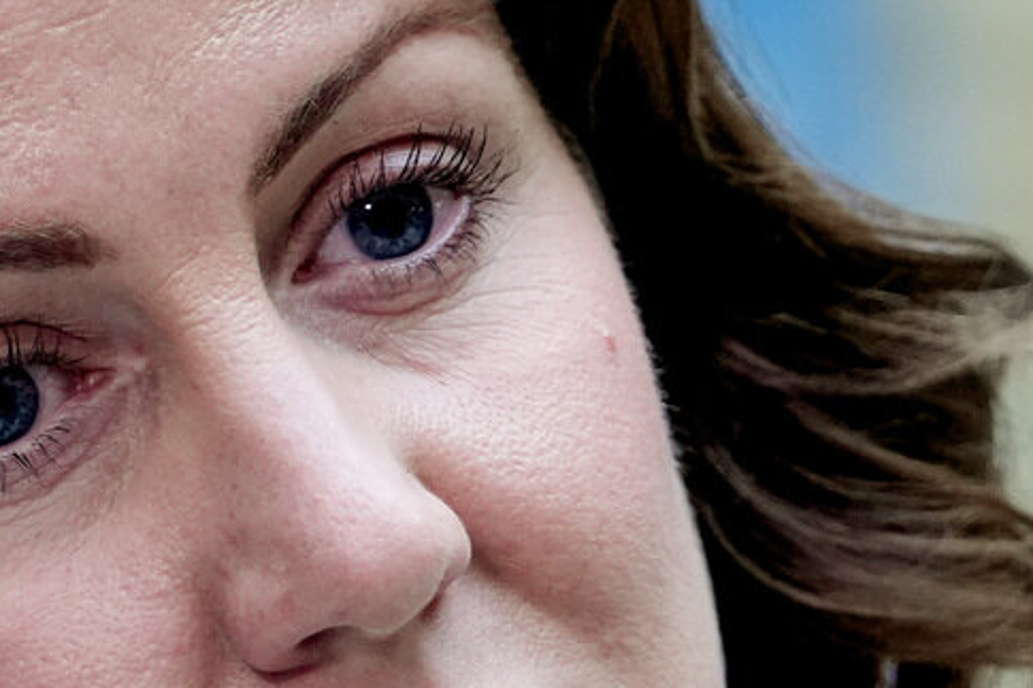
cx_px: 83
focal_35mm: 853
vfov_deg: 1.6
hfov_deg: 2.4
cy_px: 410
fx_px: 24467
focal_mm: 138
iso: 1250
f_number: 2.8
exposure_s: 1/250
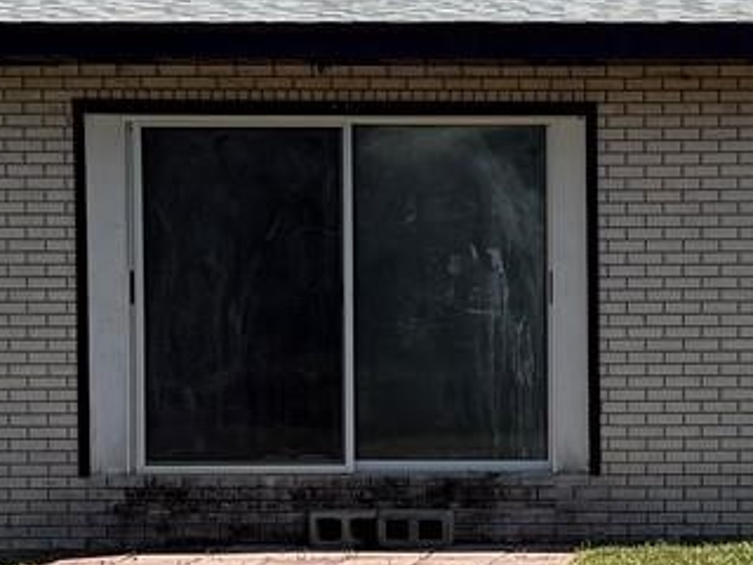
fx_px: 2610
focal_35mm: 120
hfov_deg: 15.9
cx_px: 831
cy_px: 353
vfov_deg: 12.3
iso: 80
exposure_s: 1/3759
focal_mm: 6.76
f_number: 1.78
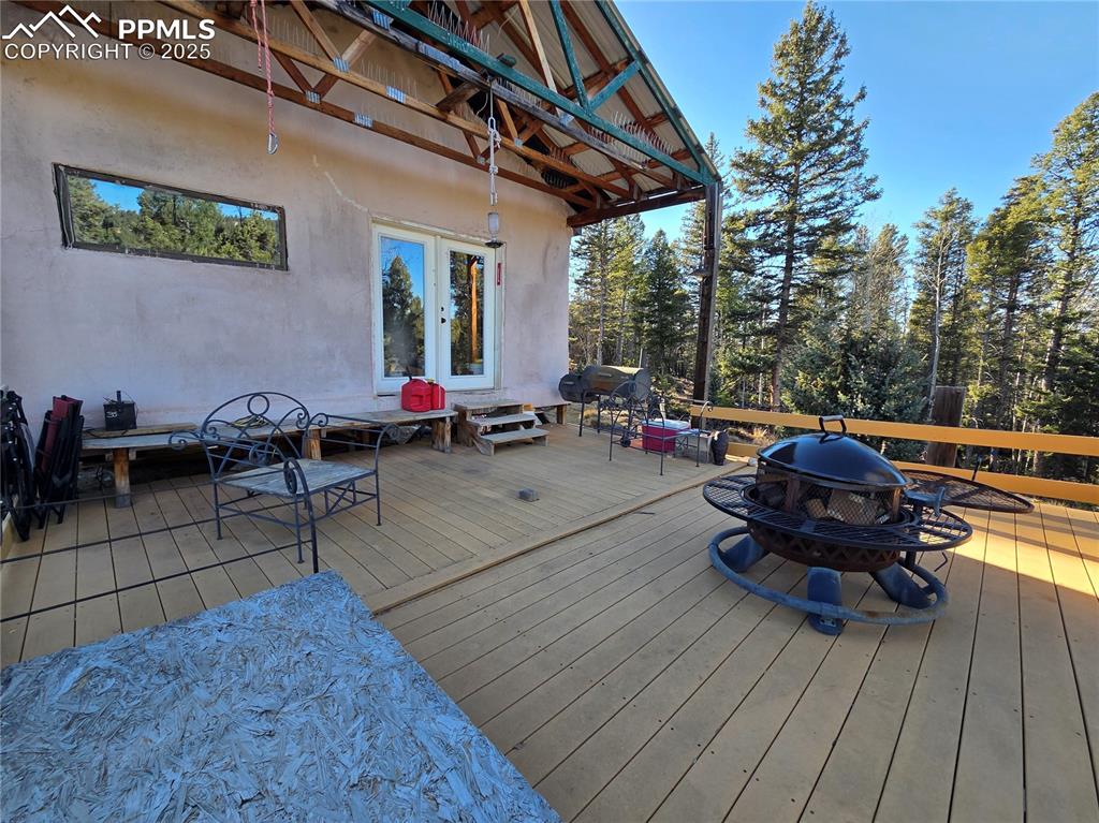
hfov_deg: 106.2
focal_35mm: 13
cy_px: 412
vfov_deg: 89.9
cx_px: 550
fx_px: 413
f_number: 2.2
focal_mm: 2.2
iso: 50
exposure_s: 1/362
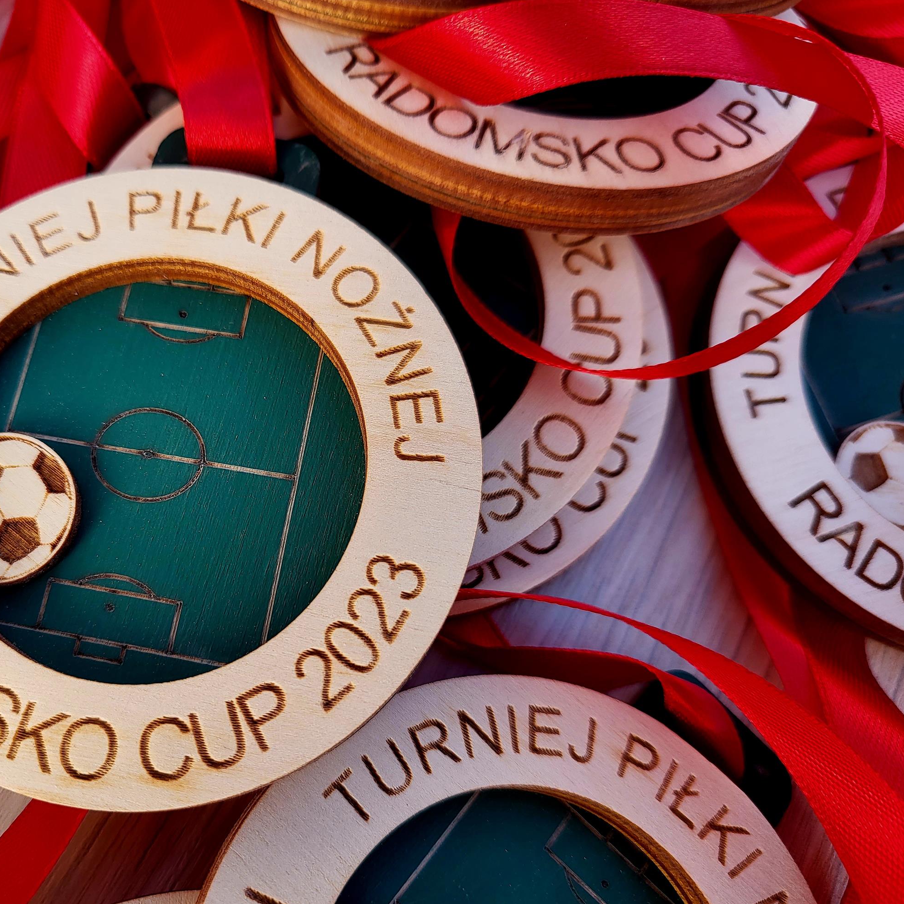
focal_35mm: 31
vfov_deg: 52.5
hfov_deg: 51.6
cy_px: 456
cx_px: 307
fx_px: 916
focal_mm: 5.4
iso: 40
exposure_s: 1/435
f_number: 1.8
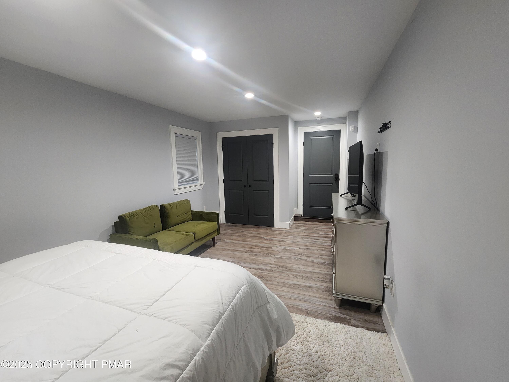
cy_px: 191
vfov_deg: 89.9
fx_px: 191
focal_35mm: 13
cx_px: 254
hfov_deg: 106.2
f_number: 2.2
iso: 320
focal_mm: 2.2
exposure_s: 1/60
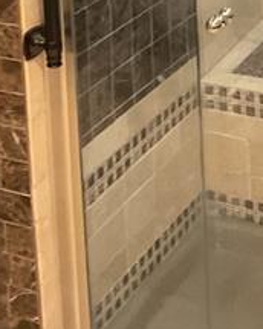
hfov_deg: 15.2
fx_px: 983
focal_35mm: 101
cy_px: -153
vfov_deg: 17.3
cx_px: 177
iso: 320
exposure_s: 1/40
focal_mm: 3
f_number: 1.8
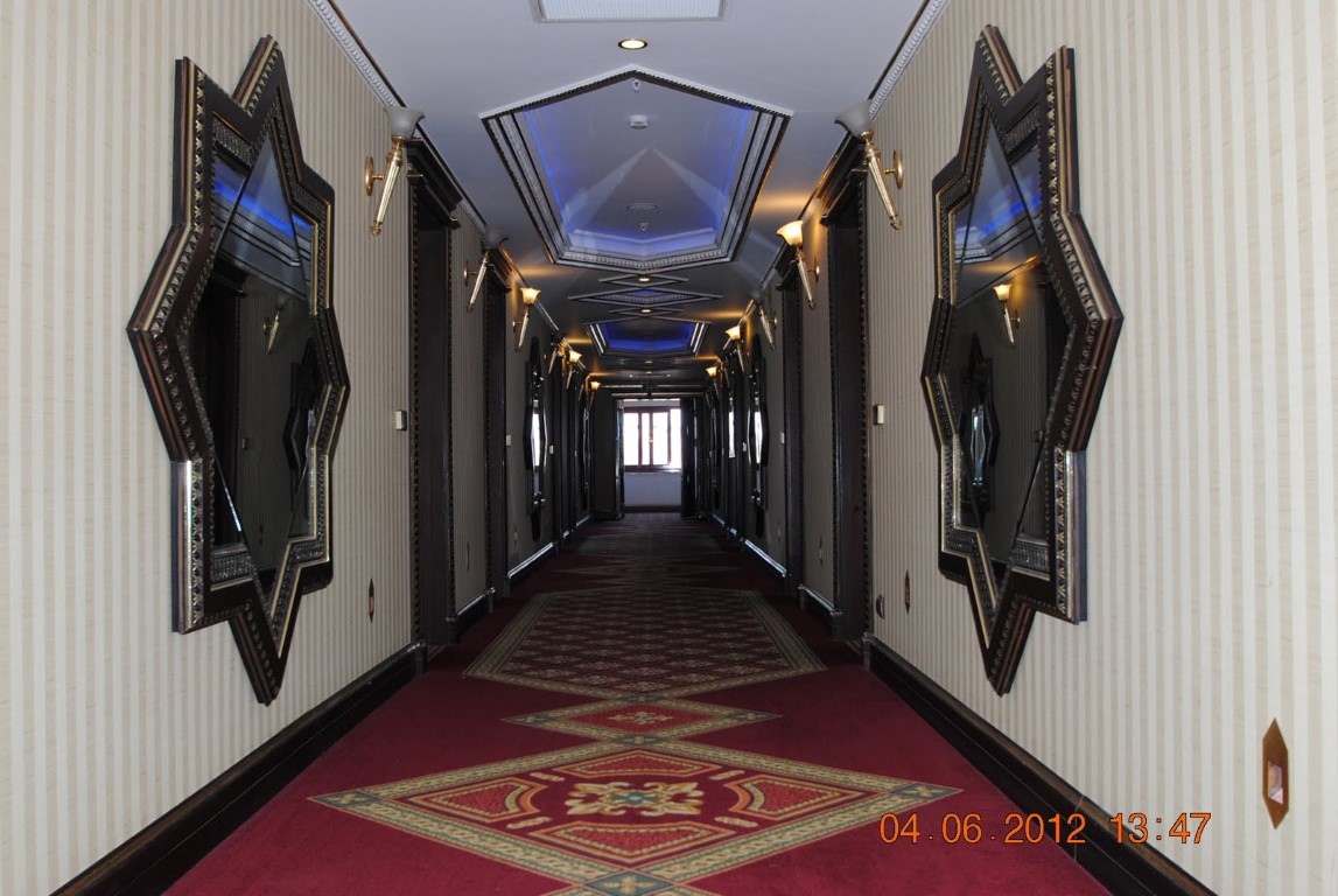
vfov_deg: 37.0
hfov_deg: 53.1
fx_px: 1340
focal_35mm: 36
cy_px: 448
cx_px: 669
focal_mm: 24
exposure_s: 1/60
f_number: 4.5
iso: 200
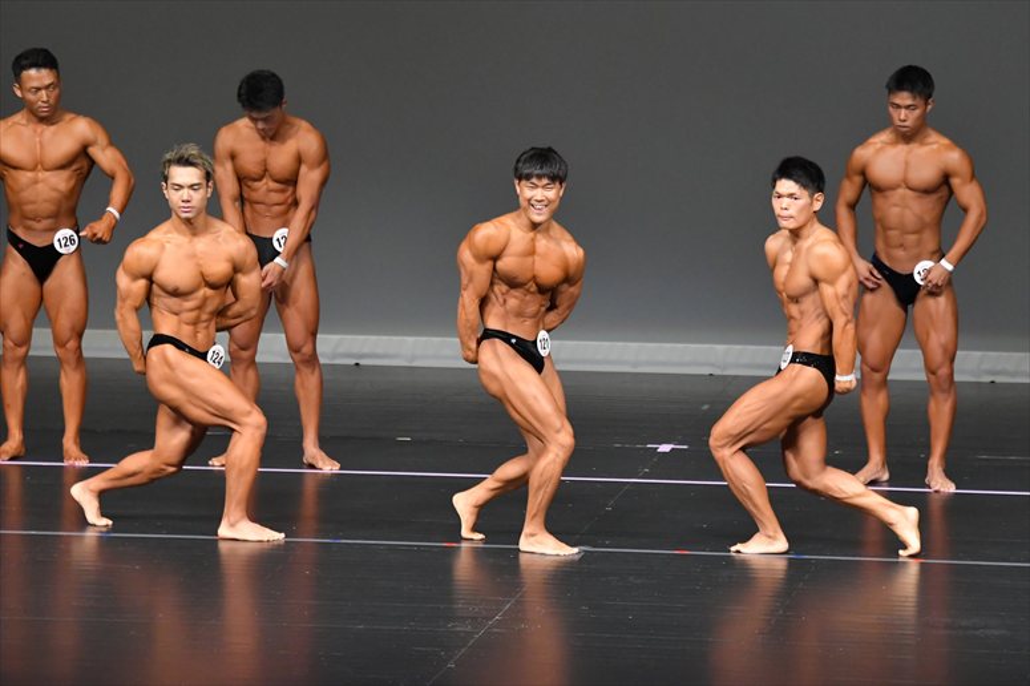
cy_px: 343
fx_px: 7721
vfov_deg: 5.1
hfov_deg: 7.6
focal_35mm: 270
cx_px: 515
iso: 5000
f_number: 5.6
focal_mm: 180
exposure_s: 1/400
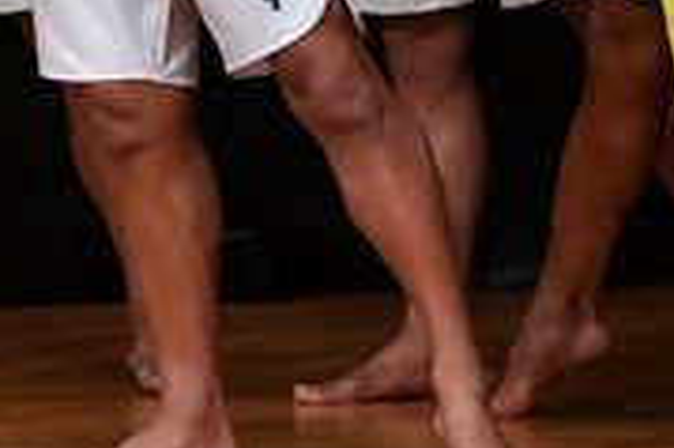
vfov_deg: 1.3
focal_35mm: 1042
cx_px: -145
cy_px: -248
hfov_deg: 2.0
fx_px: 19490
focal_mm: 160
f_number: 5.6
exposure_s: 1/400
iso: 5000
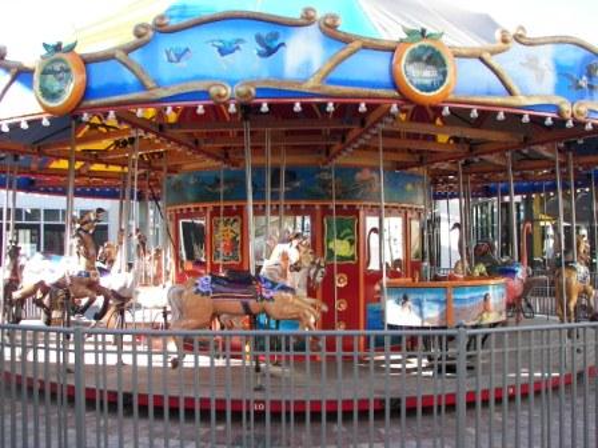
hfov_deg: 51.4
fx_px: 622
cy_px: 224
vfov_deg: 39.7
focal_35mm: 36
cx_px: 299
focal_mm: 6
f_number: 2.8
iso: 50
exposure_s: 1/80
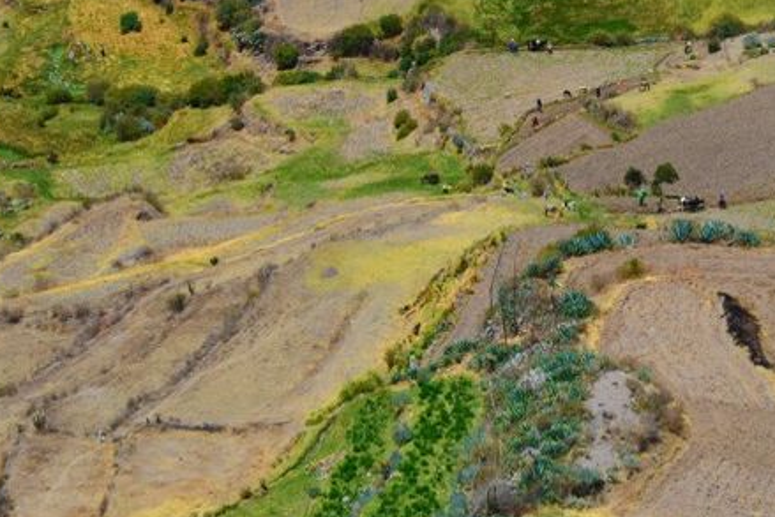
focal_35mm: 160
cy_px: 318
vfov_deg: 8.6
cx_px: 602
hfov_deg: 12.8
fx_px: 3445
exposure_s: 1/320
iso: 200
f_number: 10
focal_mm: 52
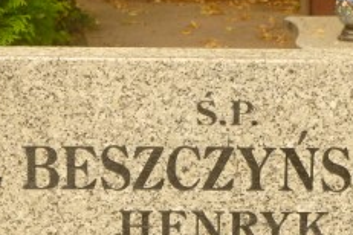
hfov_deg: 11.7
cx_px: 153
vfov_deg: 7.7
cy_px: 360
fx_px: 1726
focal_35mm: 176
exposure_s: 1/125
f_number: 4.1
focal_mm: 10.9
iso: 200
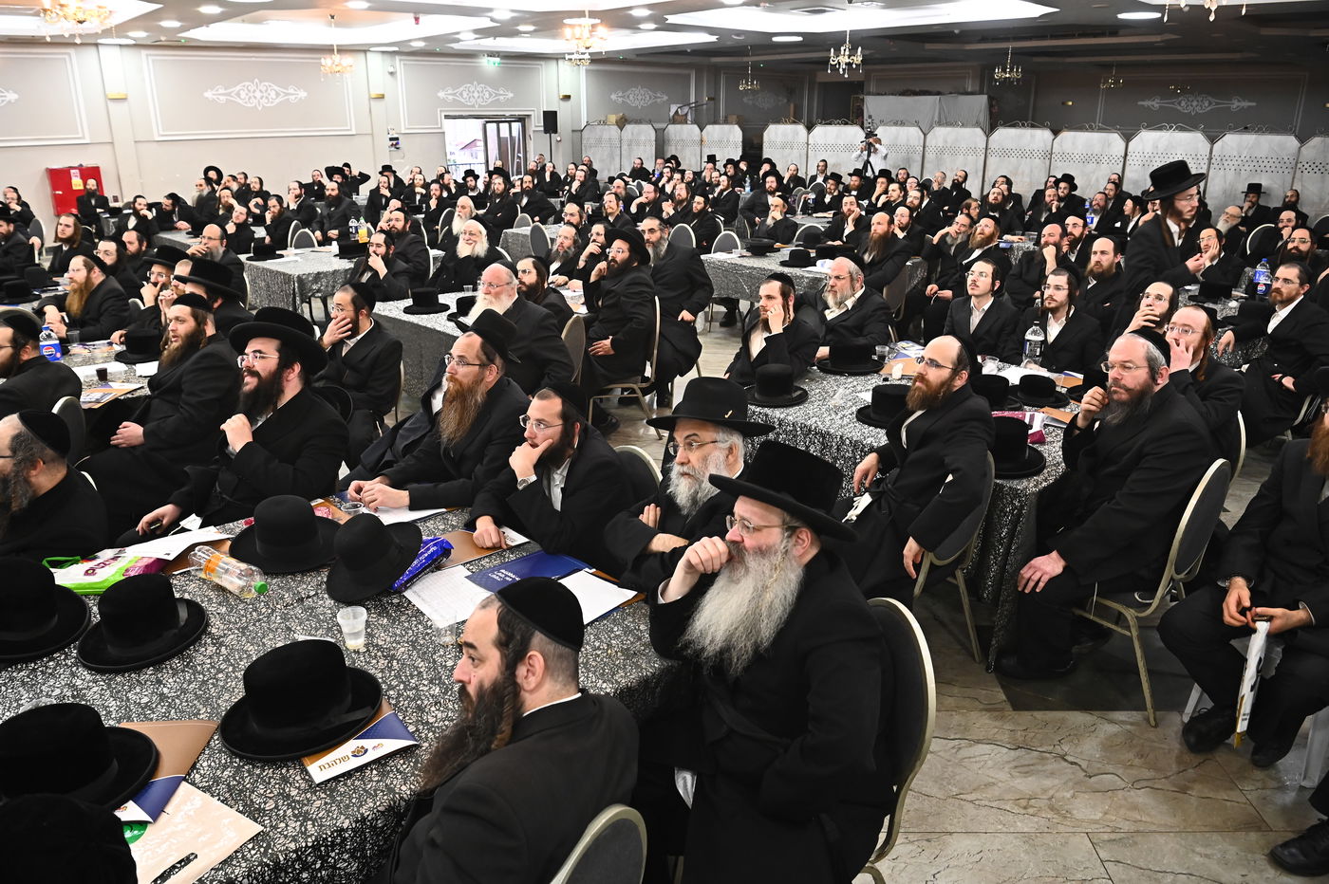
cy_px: 442
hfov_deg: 73.8
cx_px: 664
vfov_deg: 53.1
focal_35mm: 24
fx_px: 886
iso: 2500
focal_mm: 24
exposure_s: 1/100
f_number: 5.6
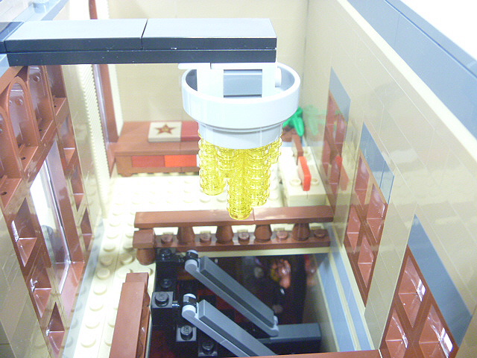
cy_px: 179
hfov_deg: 52.6
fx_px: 482
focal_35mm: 35
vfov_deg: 40.7
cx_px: 238
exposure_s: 1/5
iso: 400
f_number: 3.5
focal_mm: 6.3
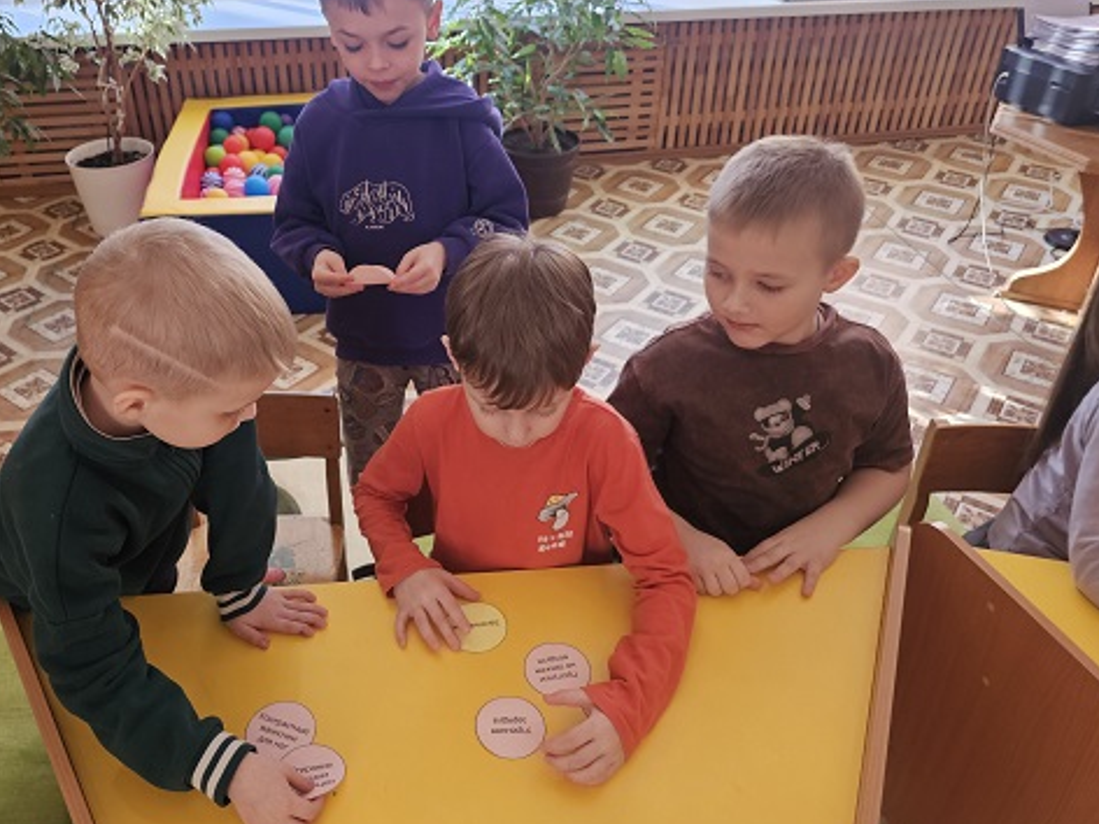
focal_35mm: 28
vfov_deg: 49.7
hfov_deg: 62.9
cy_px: 390
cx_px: 441
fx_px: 889
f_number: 1.7
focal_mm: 6.3
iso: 50
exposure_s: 1/100
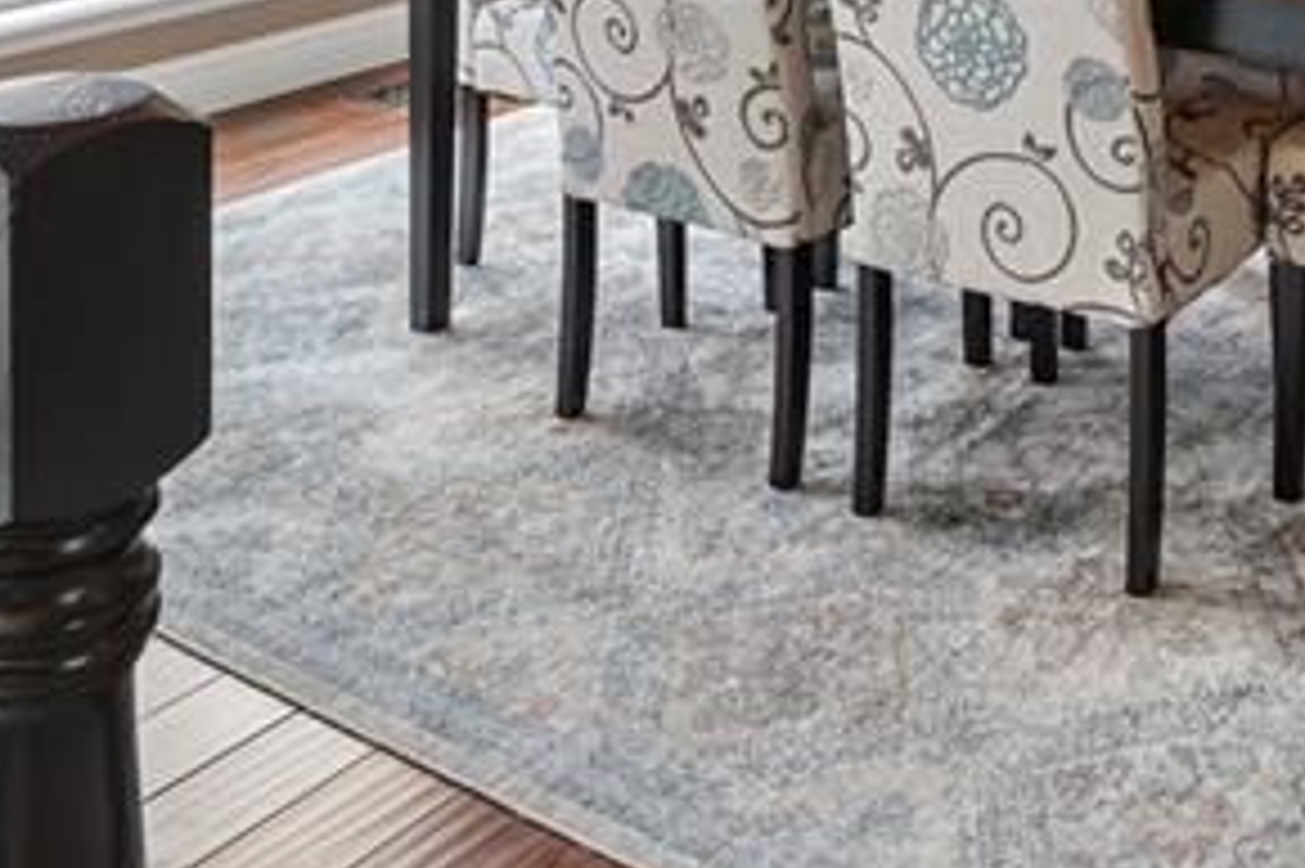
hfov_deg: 37.0
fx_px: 1920
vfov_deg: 20.8
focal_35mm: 53
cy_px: -506
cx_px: 914
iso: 400
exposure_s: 1/20
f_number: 8
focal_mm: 15
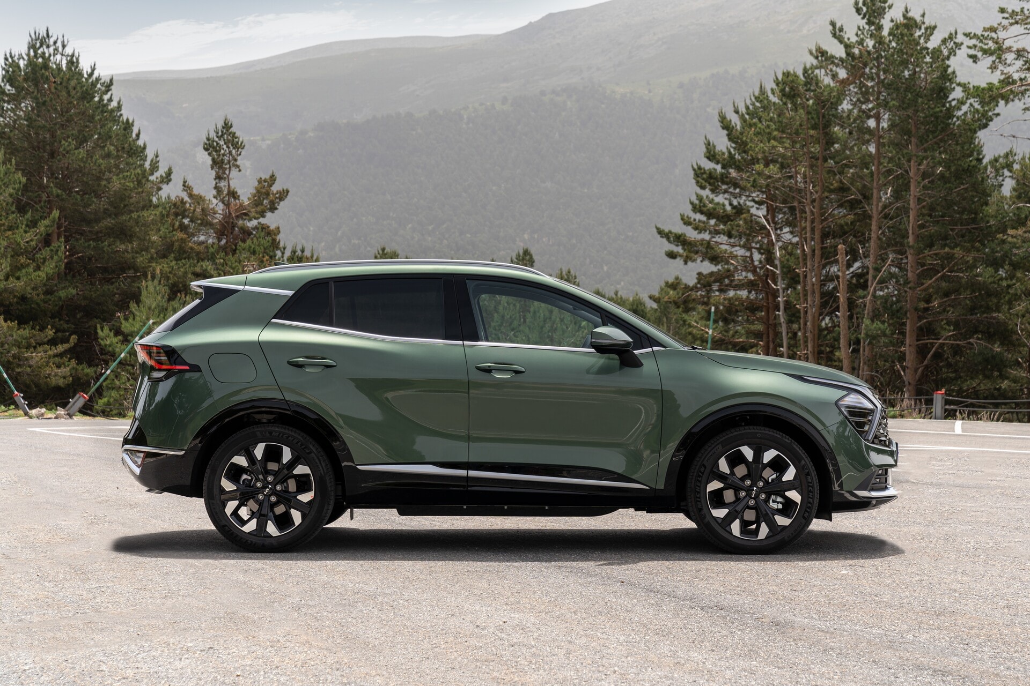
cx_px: 515
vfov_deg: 20.3
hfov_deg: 30.1
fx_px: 1917
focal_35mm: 67
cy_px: 343
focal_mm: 67
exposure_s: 1/60
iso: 100
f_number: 7.1
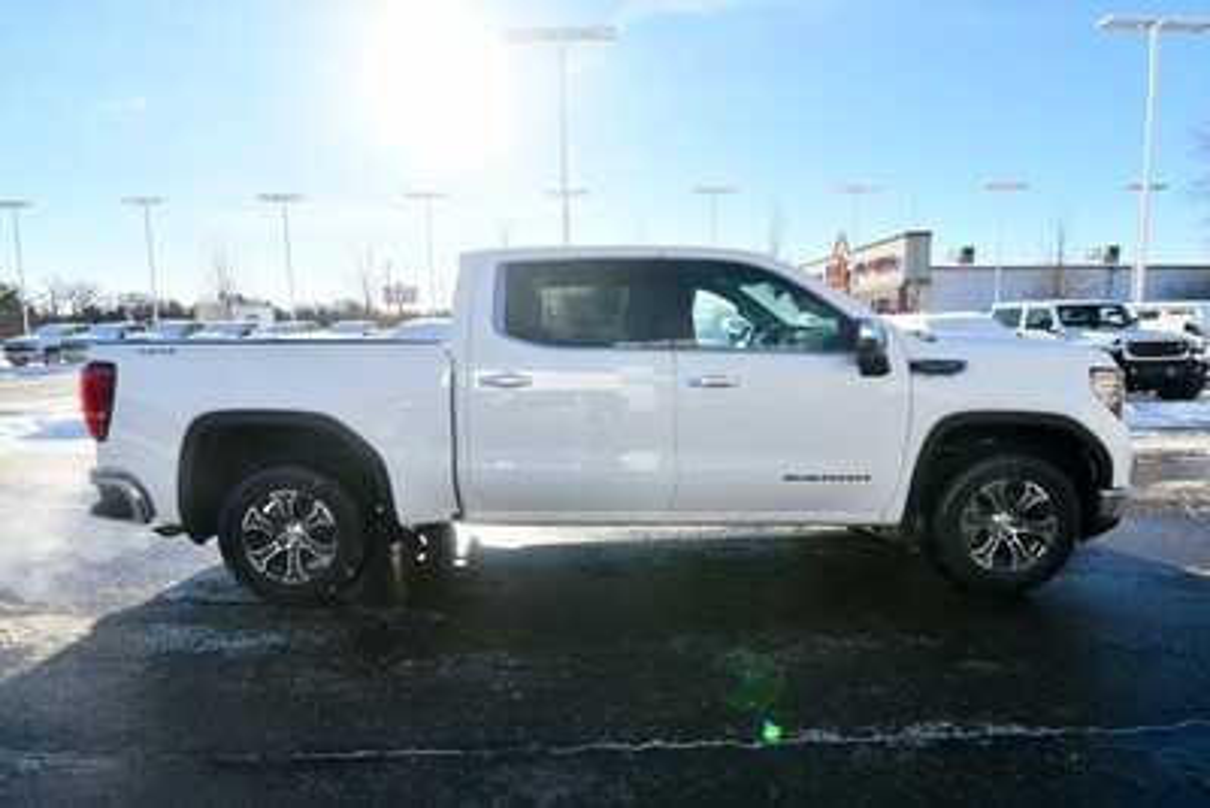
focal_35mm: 18
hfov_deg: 90.0
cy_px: 404
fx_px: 605
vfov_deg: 67.4
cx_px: 605
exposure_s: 1/250
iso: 110
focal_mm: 12
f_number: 8
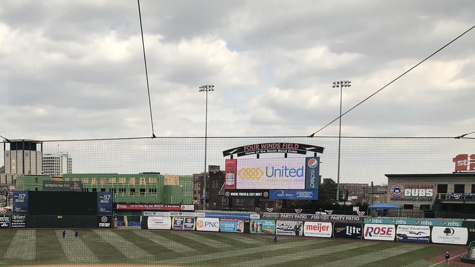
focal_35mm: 49
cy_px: 246
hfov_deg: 41.0
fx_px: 617
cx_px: 125
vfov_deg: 23.7
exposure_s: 1/912
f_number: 1.8
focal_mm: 3.99
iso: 20
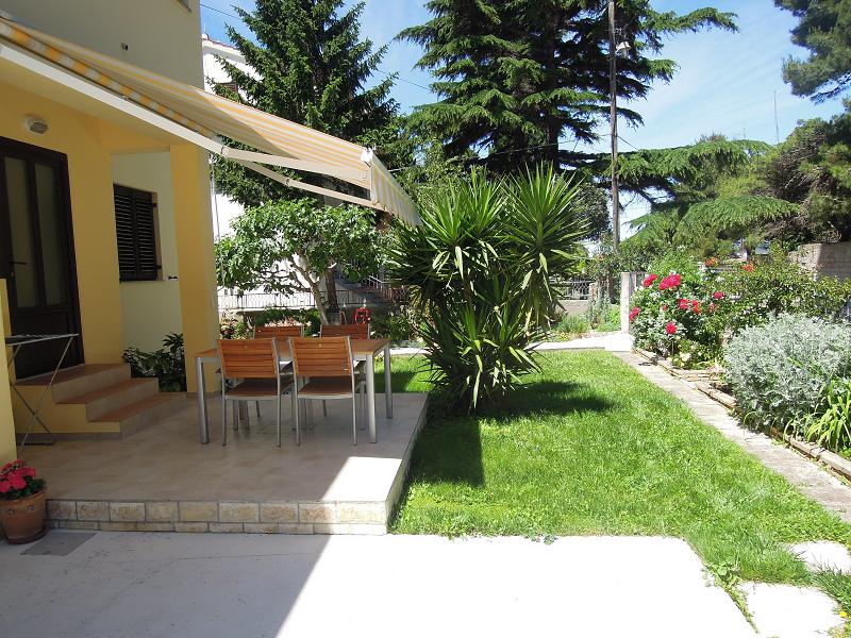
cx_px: 426
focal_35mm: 24
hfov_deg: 71.6
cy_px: 319
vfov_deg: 56.8
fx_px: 590
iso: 160
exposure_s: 1/1250
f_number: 2.8
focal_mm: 4.3
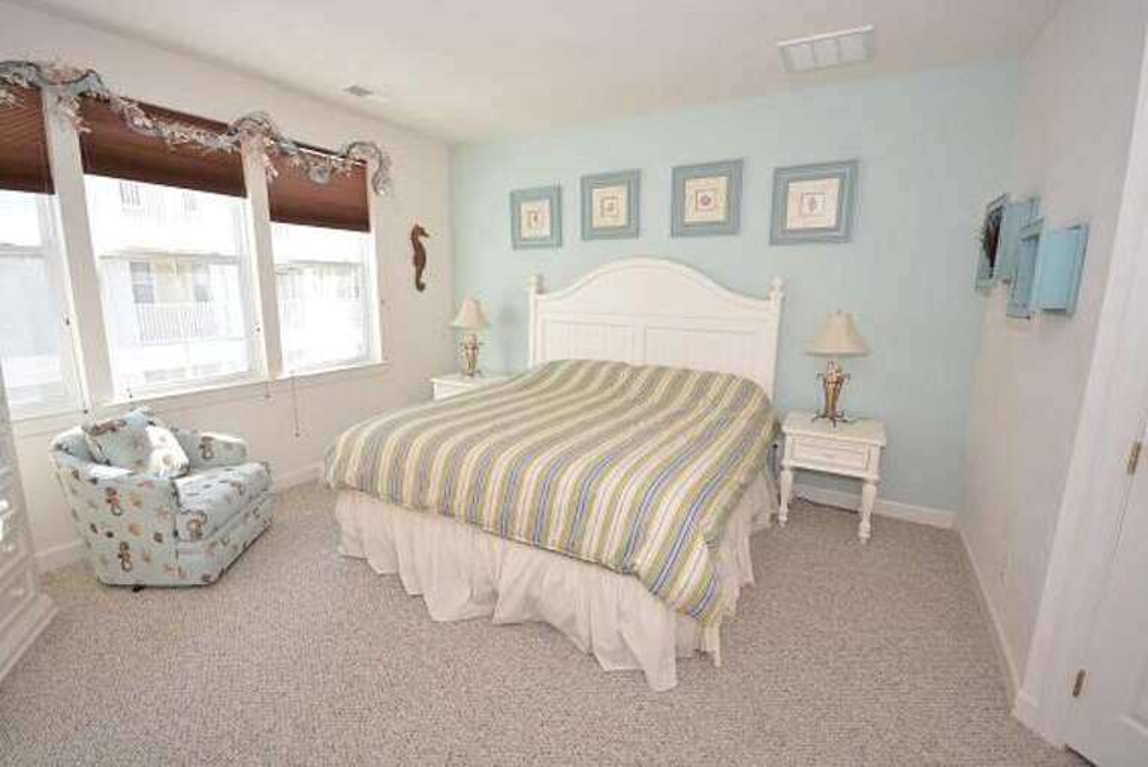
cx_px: 574
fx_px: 478
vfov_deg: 77.4
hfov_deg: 100.4
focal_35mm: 15
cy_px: 384
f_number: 5
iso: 250
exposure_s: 1/60
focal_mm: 10
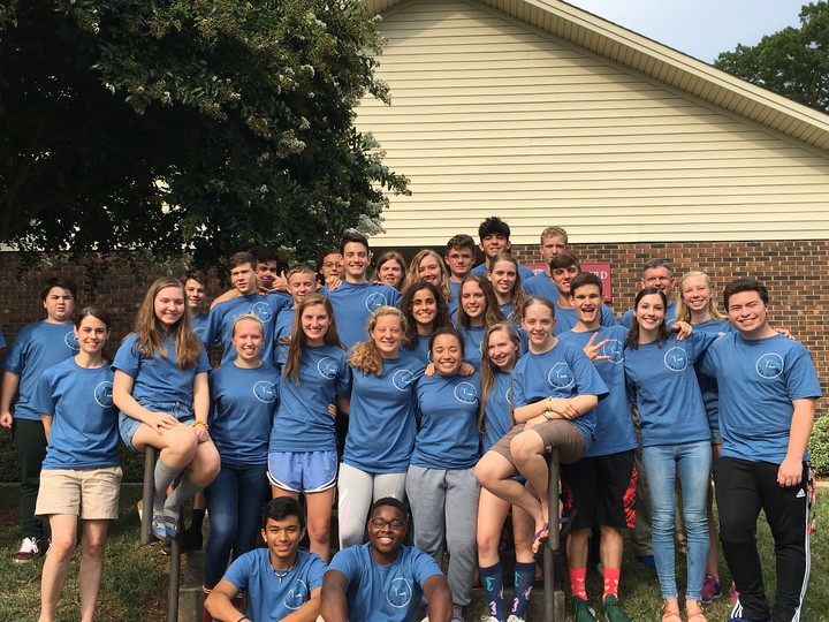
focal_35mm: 29
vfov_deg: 48.2
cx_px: 414
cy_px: 311
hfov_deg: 61.7
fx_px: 695
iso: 25
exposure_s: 1/769
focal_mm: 4.15
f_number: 2.2
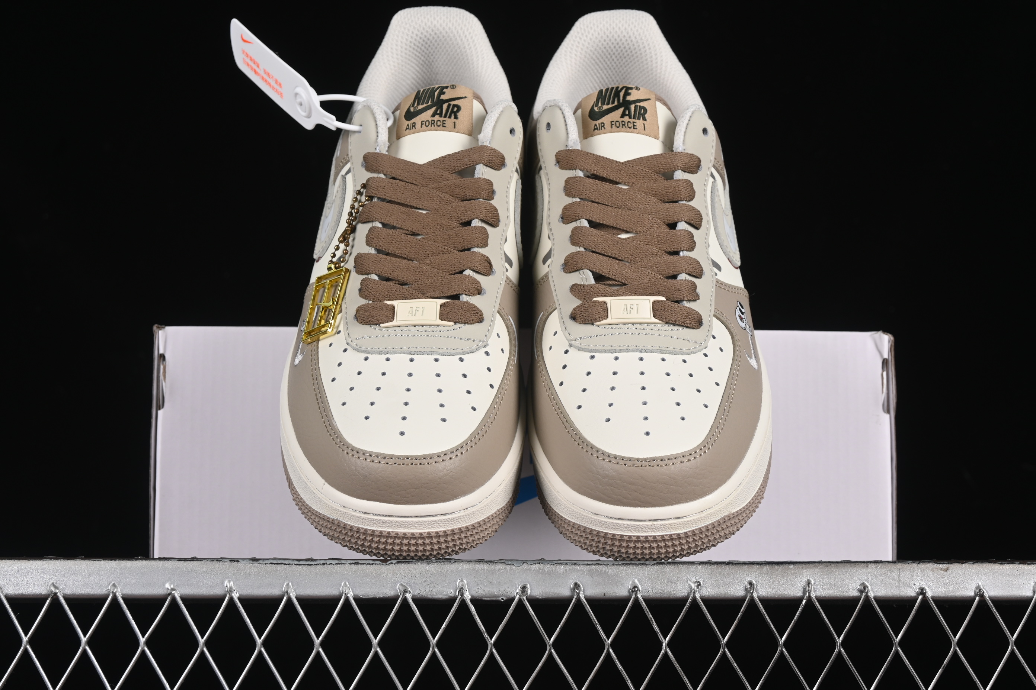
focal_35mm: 75
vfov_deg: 18.2
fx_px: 2158
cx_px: 518
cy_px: 345
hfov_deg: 27.0
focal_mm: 50
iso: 160
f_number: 8
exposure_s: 1/80
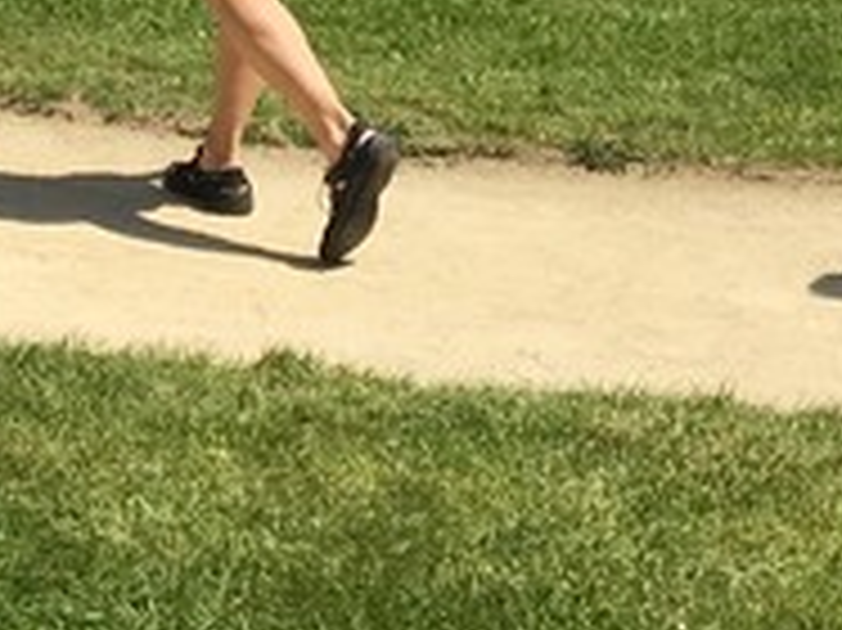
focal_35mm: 155
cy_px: -652
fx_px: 3768
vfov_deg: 9.0
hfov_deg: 12.7
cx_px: 131
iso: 25
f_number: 2.2
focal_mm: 4.15
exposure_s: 1/1923
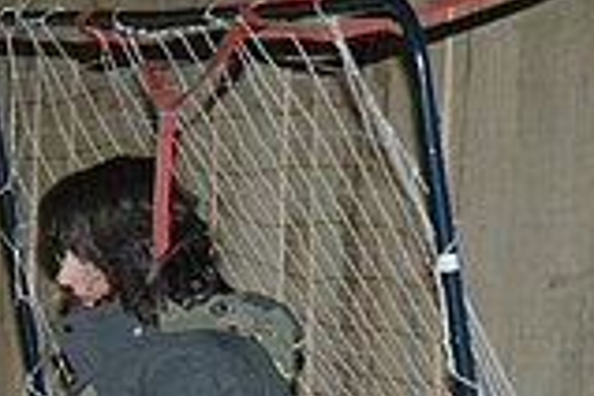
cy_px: 549
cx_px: -17
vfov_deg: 4.6
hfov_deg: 6.9
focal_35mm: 297
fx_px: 4900
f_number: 4.5
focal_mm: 70
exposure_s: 1/60
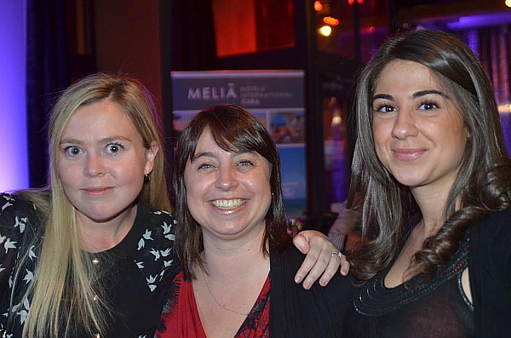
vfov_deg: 27.9
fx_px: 680
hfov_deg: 41.2
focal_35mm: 48
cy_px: 169
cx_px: 256
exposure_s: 1/60
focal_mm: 32
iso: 800
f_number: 3
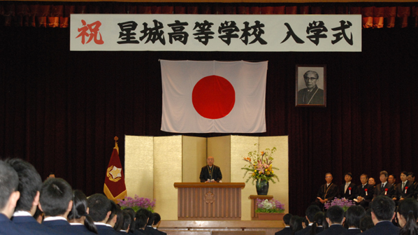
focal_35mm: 79
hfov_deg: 26.9
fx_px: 875
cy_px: 129
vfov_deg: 15.3
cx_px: 209
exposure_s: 1/160
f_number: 4.5
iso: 1600
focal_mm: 50
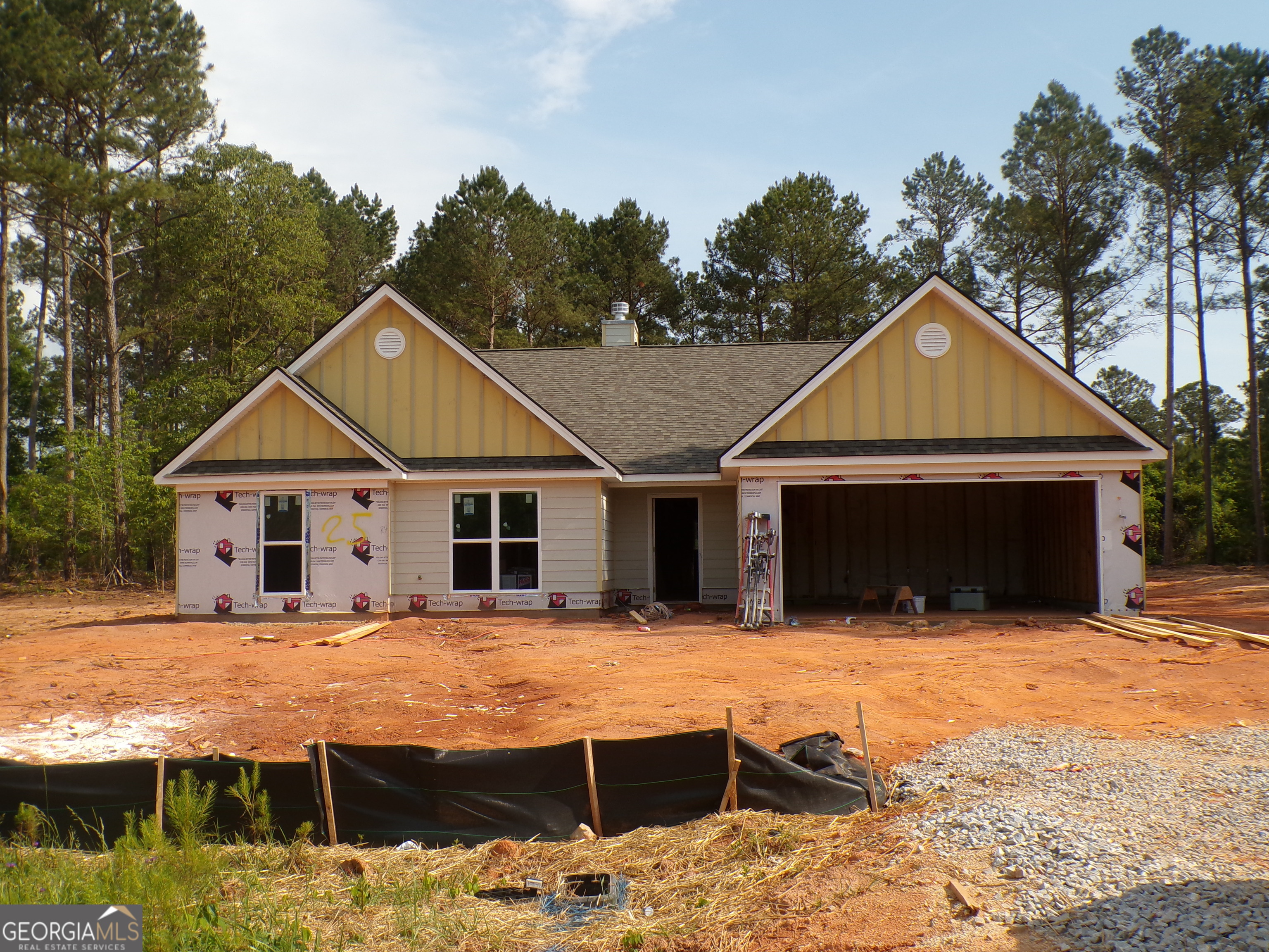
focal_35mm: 32
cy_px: 476
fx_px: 1173
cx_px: 634
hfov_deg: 56.8
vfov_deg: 44.2
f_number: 4.8
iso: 100
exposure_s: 1/550
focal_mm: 5.8
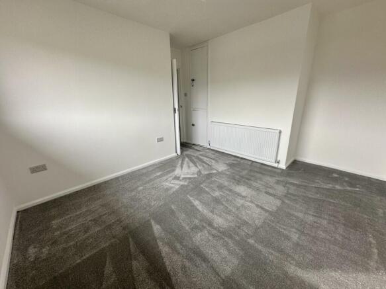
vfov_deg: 85.7
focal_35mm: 14
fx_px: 156
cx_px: 193
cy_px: 144
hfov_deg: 102.1
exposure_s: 1/99
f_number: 2.2
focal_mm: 2.22
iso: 64
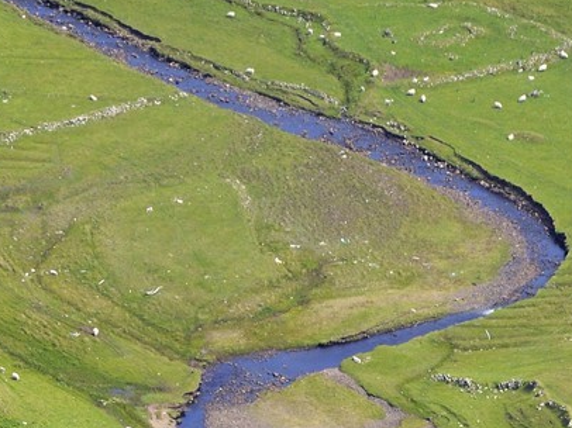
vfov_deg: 2.0
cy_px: 949
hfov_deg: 2.6
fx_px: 12518
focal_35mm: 758
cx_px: 347
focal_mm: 200
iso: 200
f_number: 5
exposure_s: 1/800
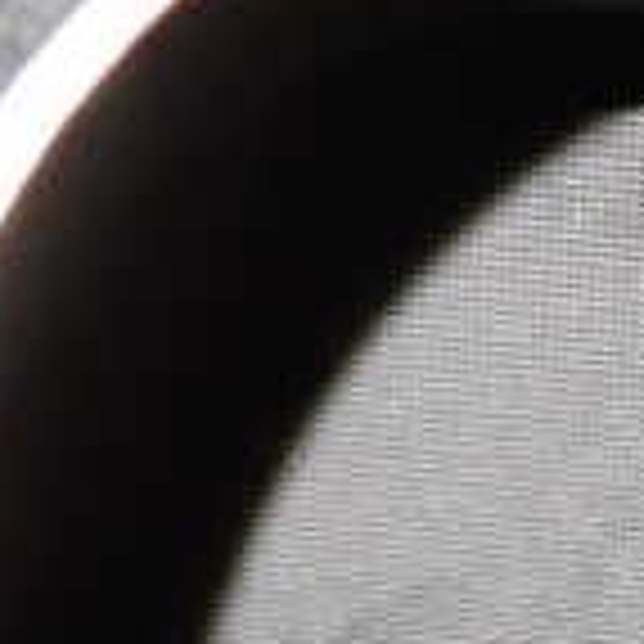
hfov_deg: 15.2
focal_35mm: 111
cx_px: 730
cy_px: 594
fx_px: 2336
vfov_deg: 15.5
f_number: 2.3
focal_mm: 5.4
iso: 640
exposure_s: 1/30
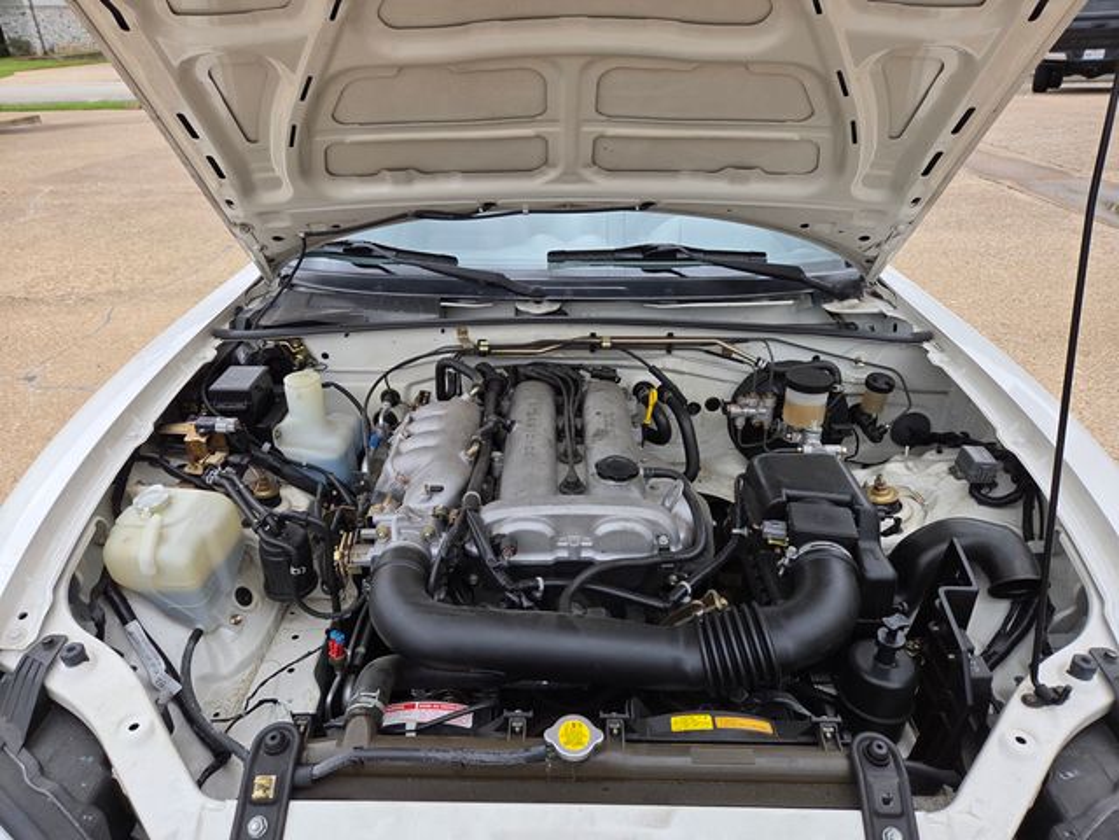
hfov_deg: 73.9
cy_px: 420
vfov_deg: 58.9
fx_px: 744
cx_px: 560
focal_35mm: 23
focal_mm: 5.4
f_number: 1.8
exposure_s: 1/873
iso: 80
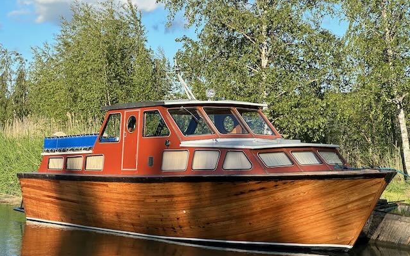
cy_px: 154
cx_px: 205
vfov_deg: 15.9
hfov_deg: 25.2
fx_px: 916
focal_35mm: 82
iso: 32
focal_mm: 9
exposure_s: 1/296
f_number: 2.8
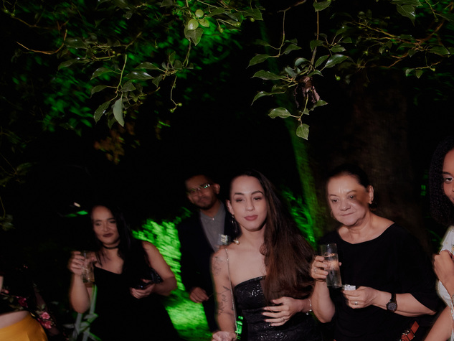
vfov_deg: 27.4
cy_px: 281
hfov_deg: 34.9
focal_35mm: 52
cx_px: 402
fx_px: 681
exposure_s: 1/60
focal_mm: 19
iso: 800
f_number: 3.5
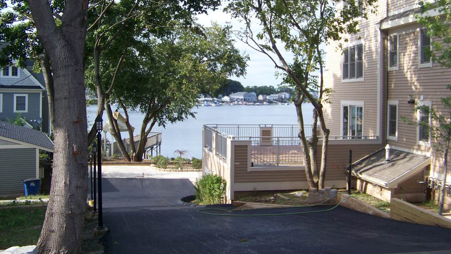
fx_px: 478
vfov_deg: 29.6
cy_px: 95
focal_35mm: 40
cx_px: 227
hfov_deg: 50.5
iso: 64
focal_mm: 5.85
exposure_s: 1/400
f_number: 2.8
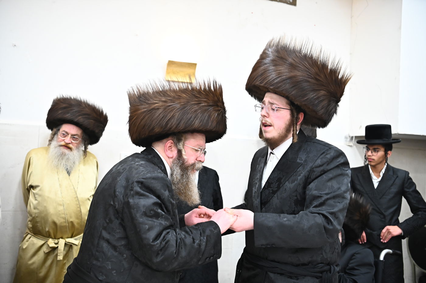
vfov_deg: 31.8
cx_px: 213
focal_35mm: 42
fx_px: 497
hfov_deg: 46.4
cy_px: 142
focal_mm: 42
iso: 2500
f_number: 3.5
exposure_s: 1/200
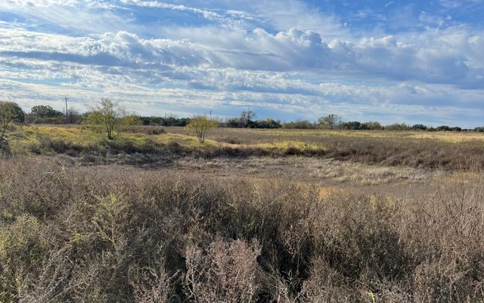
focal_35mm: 28
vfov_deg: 44.4
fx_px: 369
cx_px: 241
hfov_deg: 66.5
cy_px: 176
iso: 50
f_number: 1.5
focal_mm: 5.7
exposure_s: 1/5587
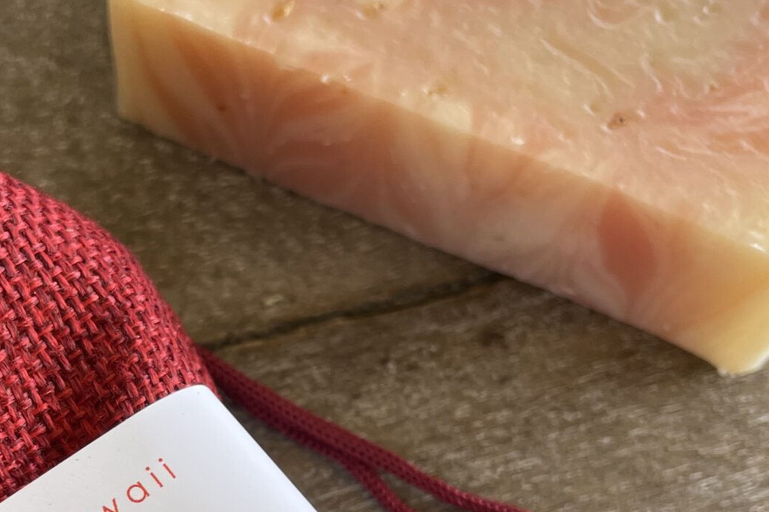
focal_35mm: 66
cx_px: 226
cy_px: 494
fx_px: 1410
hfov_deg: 30.2
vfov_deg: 20.1
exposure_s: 1/121
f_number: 1.6
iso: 64
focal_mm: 4.2
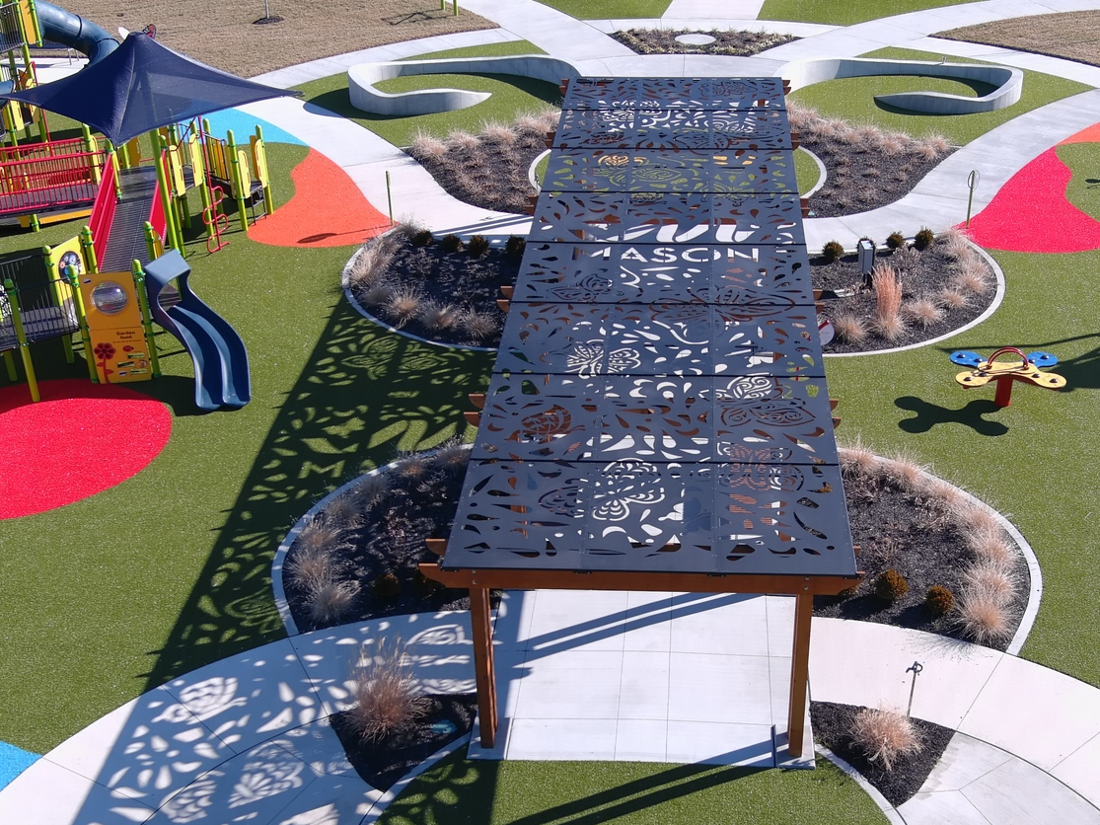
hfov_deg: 38.1
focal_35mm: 50
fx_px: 1589
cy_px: 521
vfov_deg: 29.0
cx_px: 620
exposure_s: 1/800
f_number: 2.8
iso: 100
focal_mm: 10.57
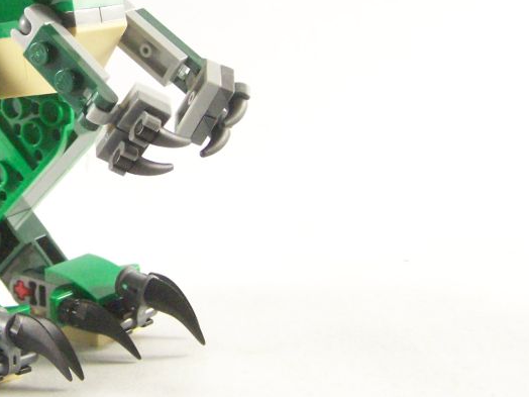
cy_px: 92
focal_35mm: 84
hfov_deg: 22.9
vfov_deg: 17.5
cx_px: 88
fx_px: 1284
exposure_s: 1/60
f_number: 3.2
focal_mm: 7.1
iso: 400
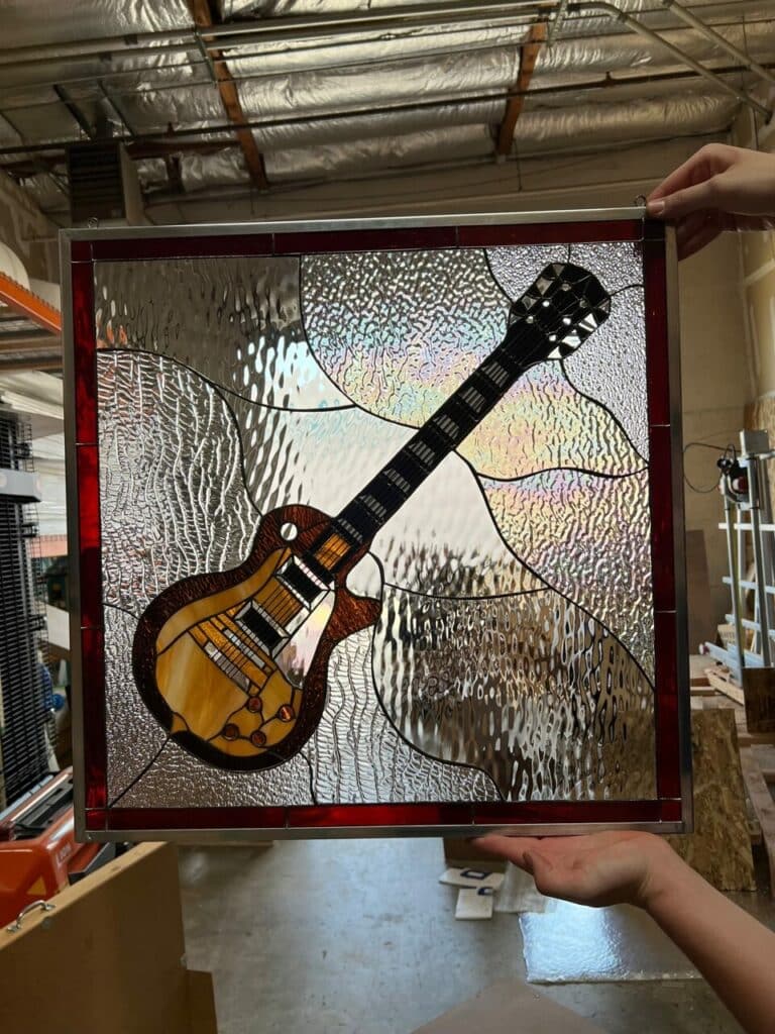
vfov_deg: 67.3
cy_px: 517
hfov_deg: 53.1
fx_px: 776
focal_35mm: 26
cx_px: 388
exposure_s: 1/218
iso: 40
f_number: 1.5
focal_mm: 5.7
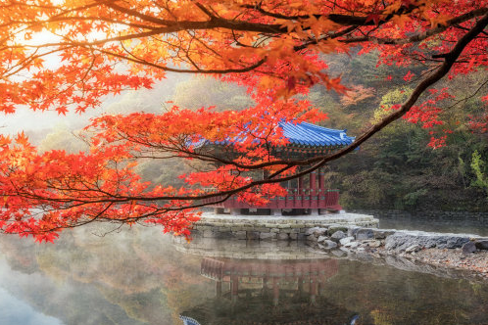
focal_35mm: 43
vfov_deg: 31.1
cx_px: 232
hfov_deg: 45.4
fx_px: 583
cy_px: 185
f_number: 8
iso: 200
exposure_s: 1/30
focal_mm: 35
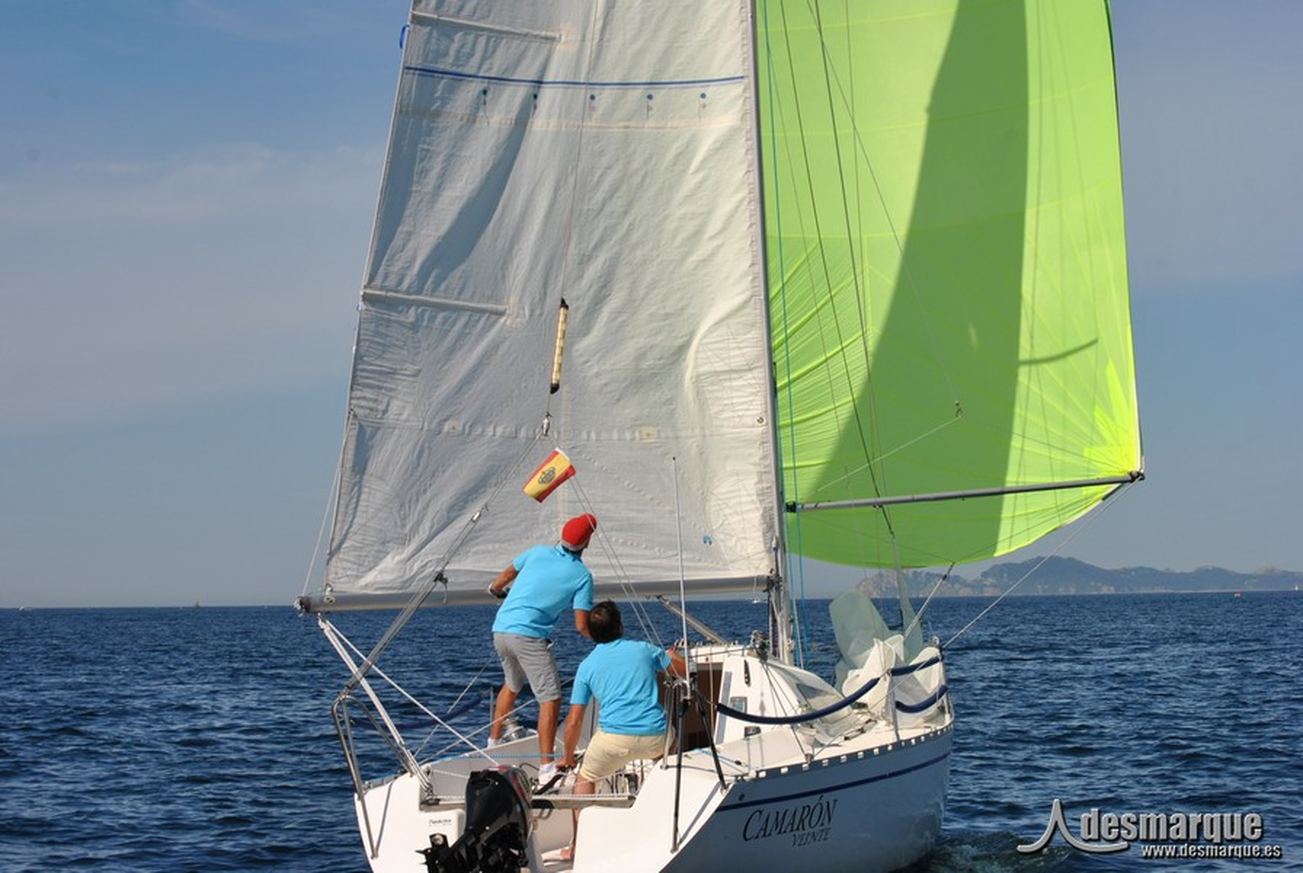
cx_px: 652
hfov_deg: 24.6
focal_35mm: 82
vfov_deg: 16.6
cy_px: 436
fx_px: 2990
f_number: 9
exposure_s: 1/320
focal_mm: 55
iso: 100
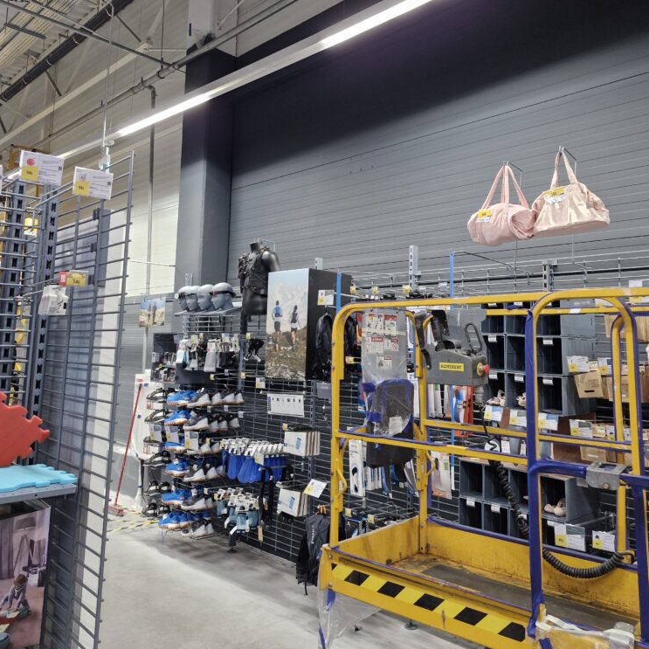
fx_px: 594
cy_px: 279
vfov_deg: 57.1
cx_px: 330
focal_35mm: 28
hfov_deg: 57.3
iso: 250
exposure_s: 1/100
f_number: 1.8
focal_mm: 5.54
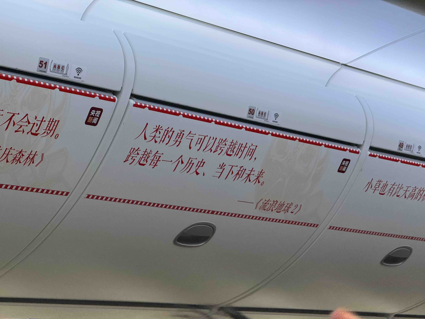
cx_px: 212
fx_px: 1473
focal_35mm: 120
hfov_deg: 16.4
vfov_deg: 12.3
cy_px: 160
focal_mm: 15.66
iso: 250
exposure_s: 1/100
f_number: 2.8
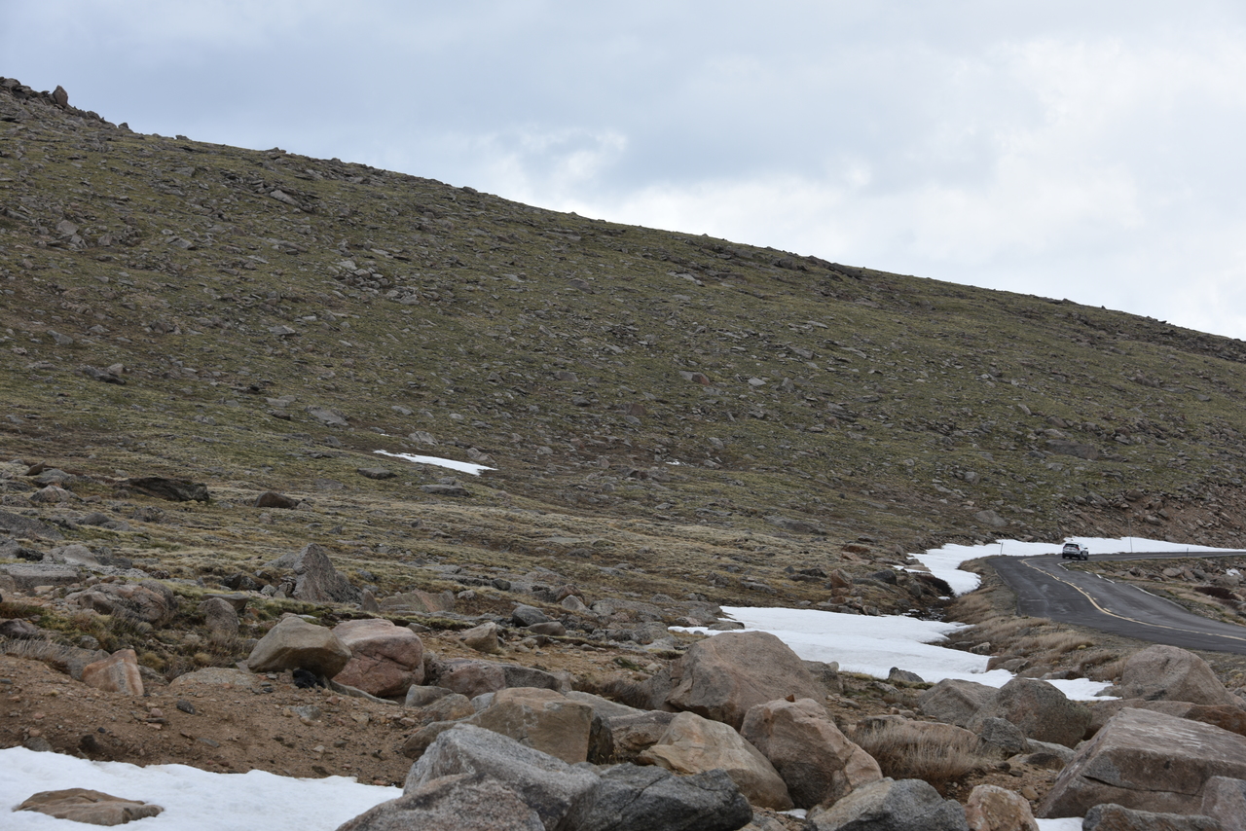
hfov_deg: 24.8
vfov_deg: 16.7
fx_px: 2839
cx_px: 623
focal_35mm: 82
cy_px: 416
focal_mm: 82
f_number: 9
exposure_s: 1/320
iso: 100
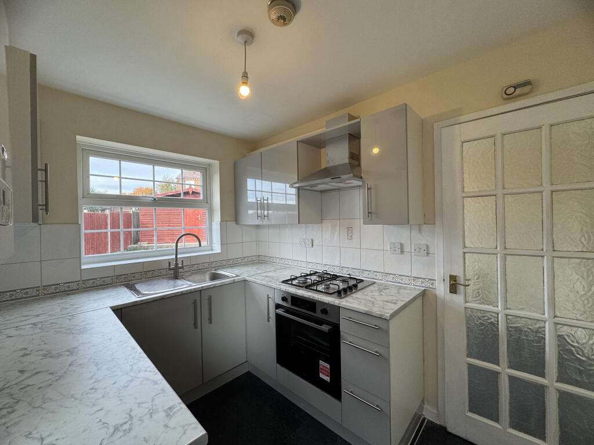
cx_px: 297
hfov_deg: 102.1
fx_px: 240
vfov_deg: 85.7
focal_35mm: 14
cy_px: 222
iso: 80
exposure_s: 1/100
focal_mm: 2.22
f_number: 2.2
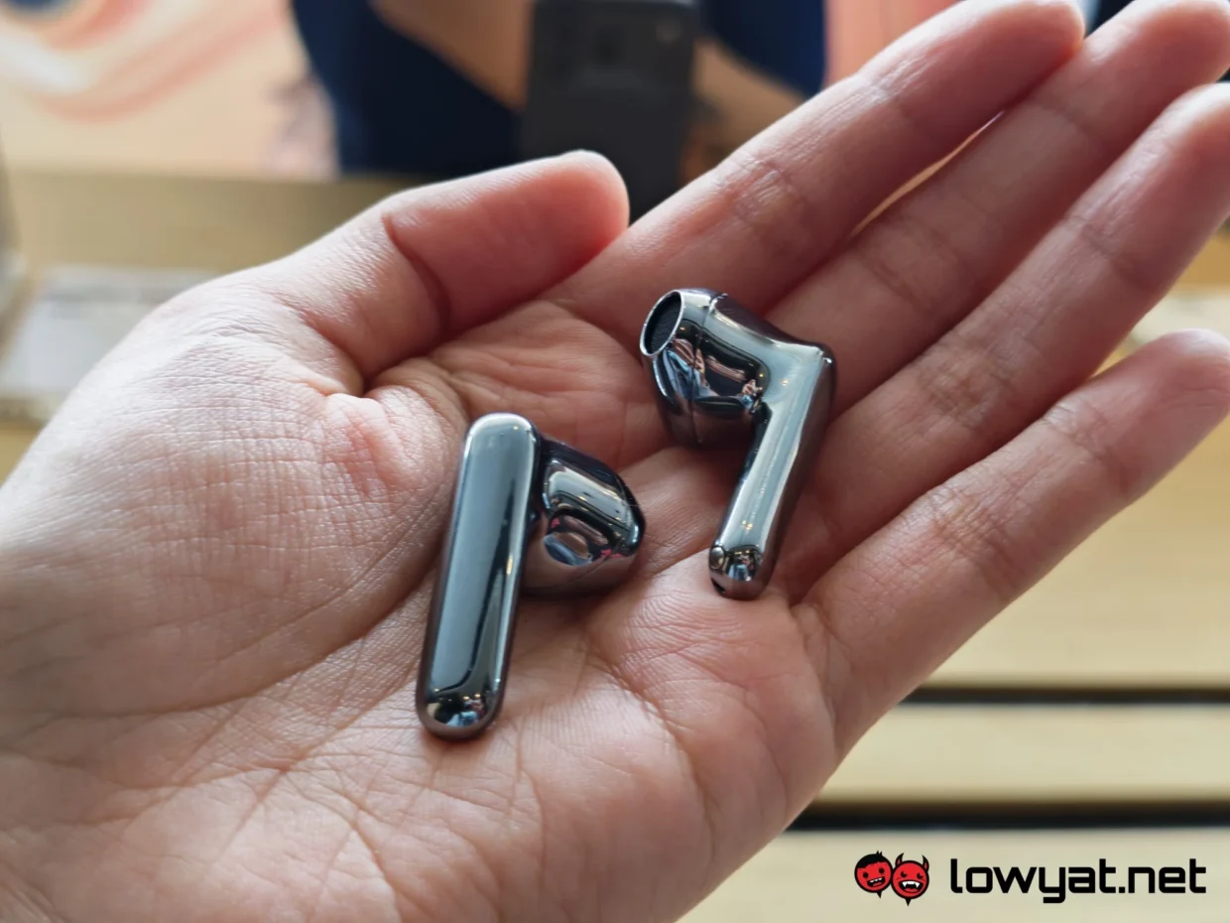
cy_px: 462
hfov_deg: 41.2
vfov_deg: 31.5
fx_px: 1635
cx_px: 615
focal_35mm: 46
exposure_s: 1/50
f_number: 1.6
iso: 80
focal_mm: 5.4
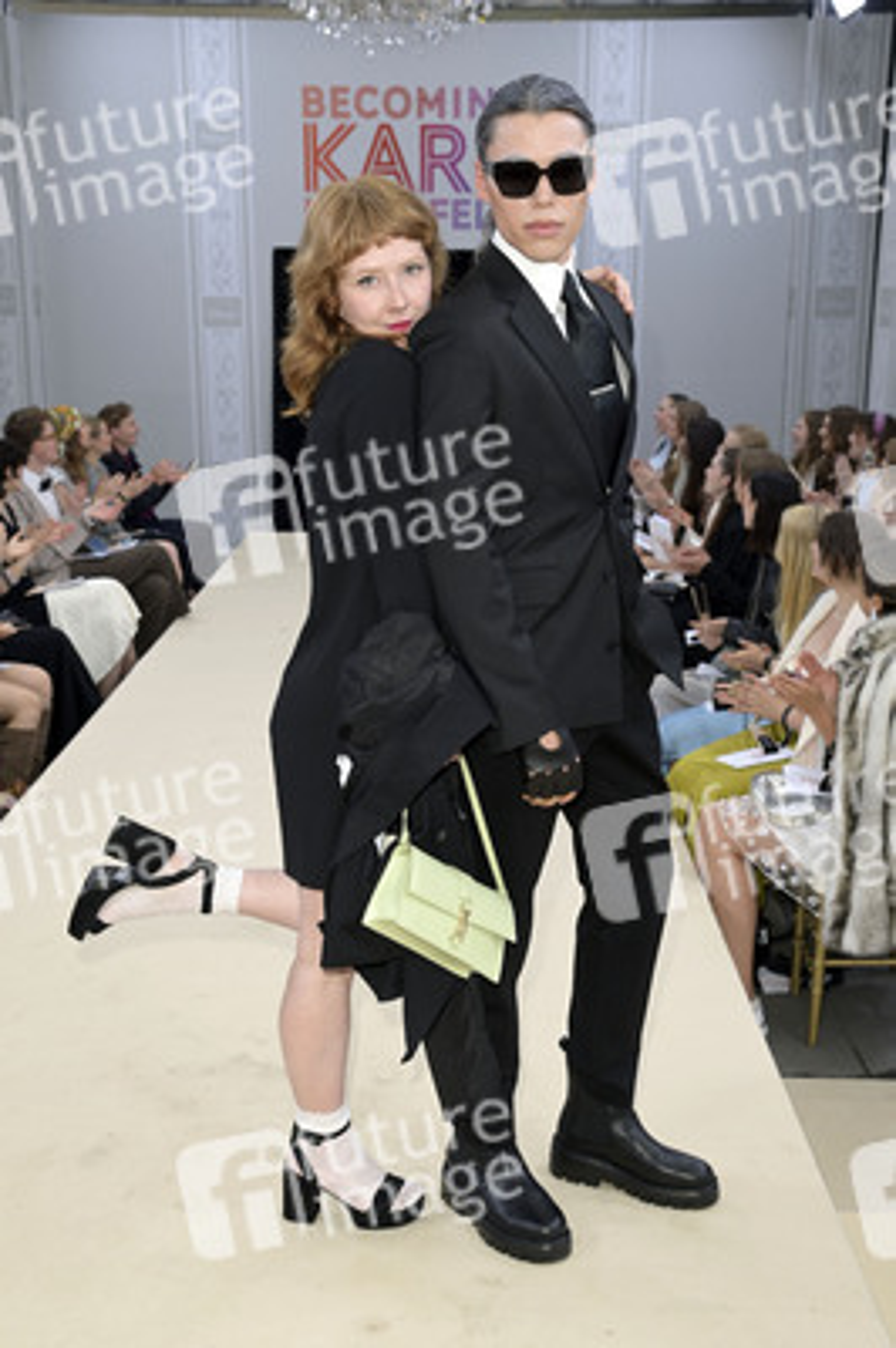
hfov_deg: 29.2
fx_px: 1720
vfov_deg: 42.8
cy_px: 674
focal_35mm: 46
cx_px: 448
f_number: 5.6
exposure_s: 1/250
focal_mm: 46
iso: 500
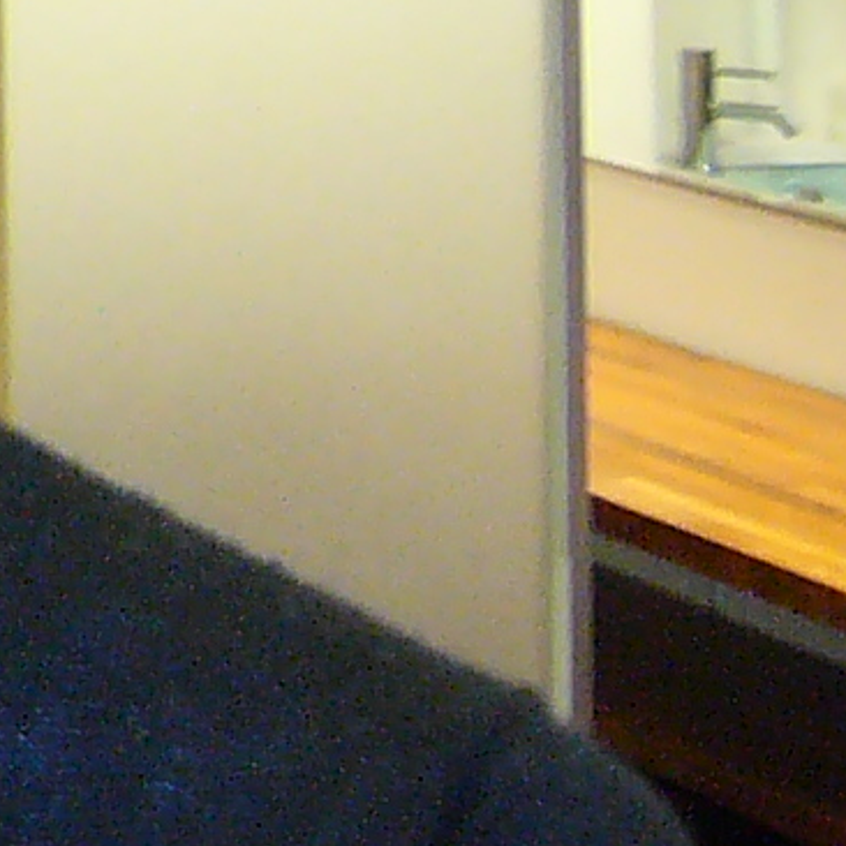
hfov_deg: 9.2
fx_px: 4783
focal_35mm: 173
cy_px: -580
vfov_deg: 9.7
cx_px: -1112
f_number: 2.8
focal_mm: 5.8
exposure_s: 1/15
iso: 200
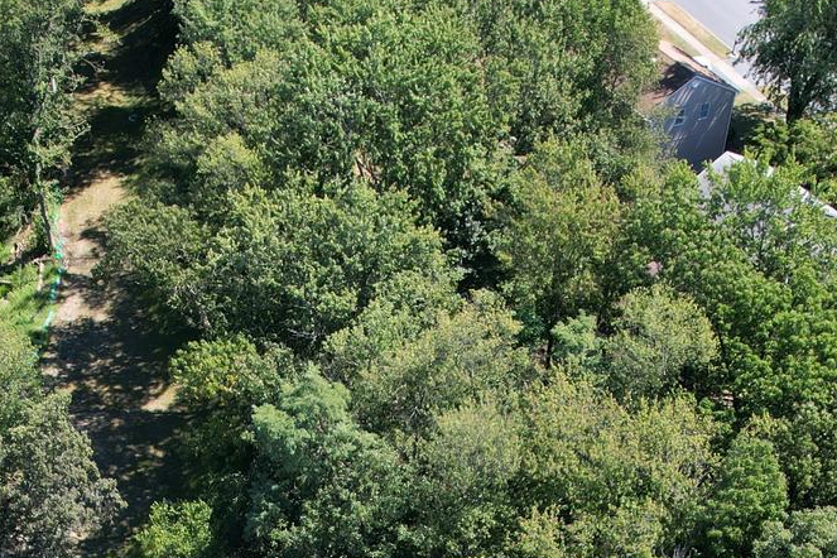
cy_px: 843
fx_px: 1581
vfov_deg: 17.9
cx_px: 311
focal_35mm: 68
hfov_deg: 29.5
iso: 110
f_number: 2.8
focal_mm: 8.38
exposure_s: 1/640
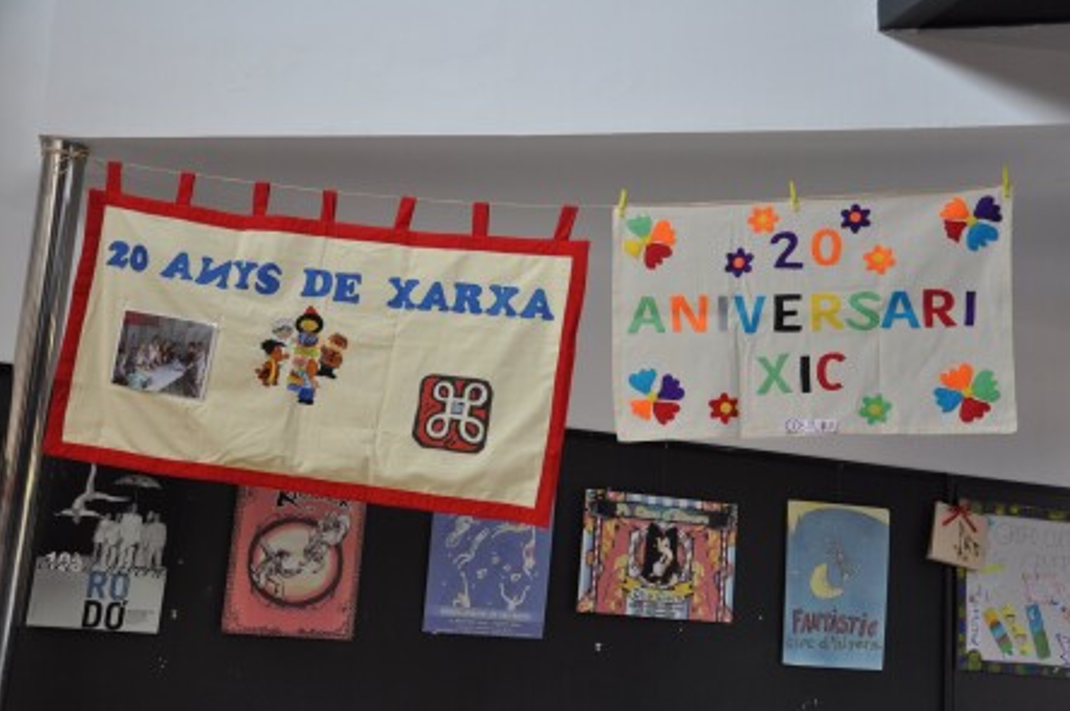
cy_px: 366
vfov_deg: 29.8
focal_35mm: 45
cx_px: 569
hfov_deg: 43.6
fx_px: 1336
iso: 560
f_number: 4
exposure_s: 1/60
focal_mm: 28
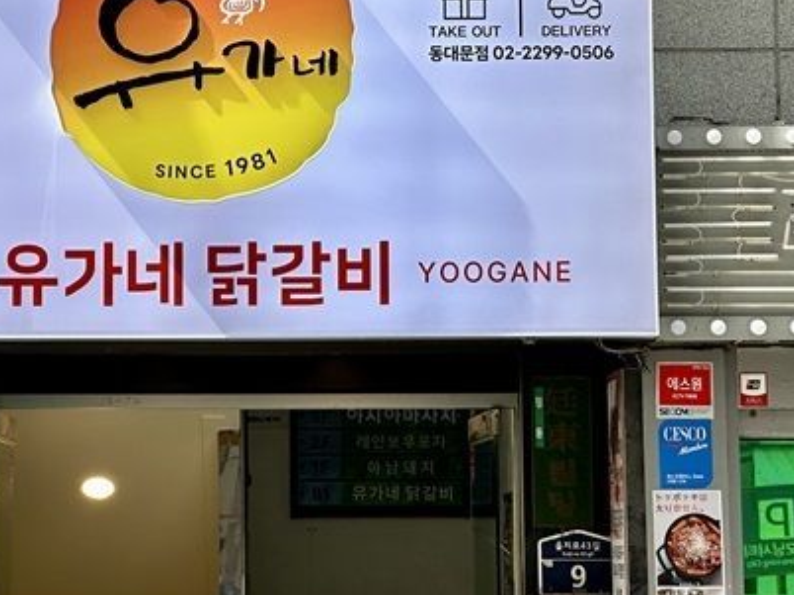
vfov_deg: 10.7
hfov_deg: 14.3
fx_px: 3163
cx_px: 257
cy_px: 168
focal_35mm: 138
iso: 32
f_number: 2.8
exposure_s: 1/188
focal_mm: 9
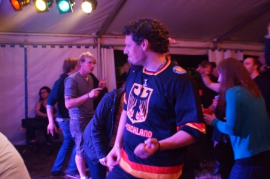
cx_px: 135
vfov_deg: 31.8
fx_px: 315
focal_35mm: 42
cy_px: 90
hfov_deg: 46.4
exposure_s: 1/30
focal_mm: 28
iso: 6400
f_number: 3.5
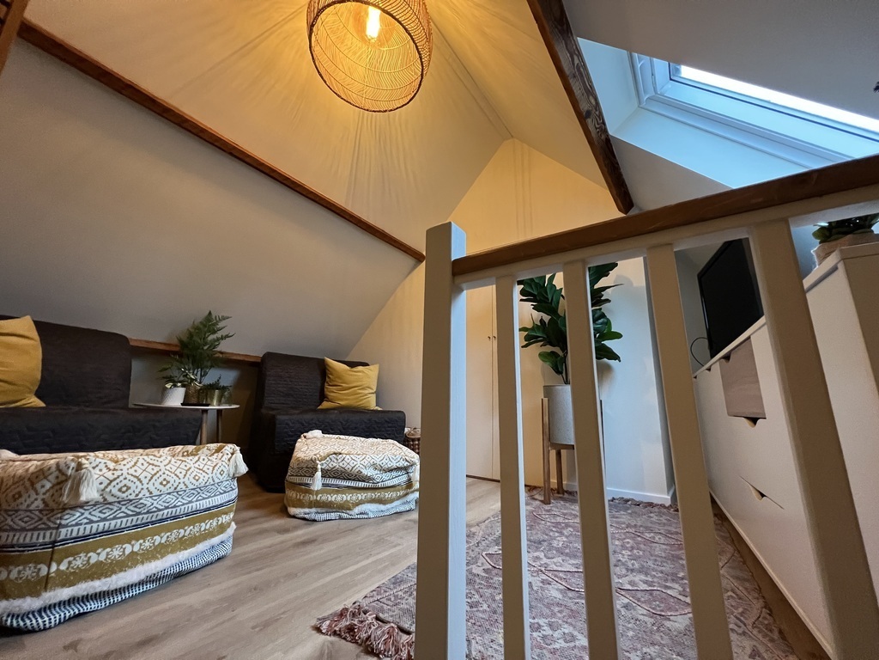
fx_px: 330
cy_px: 330
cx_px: 440
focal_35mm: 13
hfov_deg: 106.2
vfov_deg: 89.9
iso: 640
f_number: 1.8
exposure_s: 1/50
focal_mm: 1.57
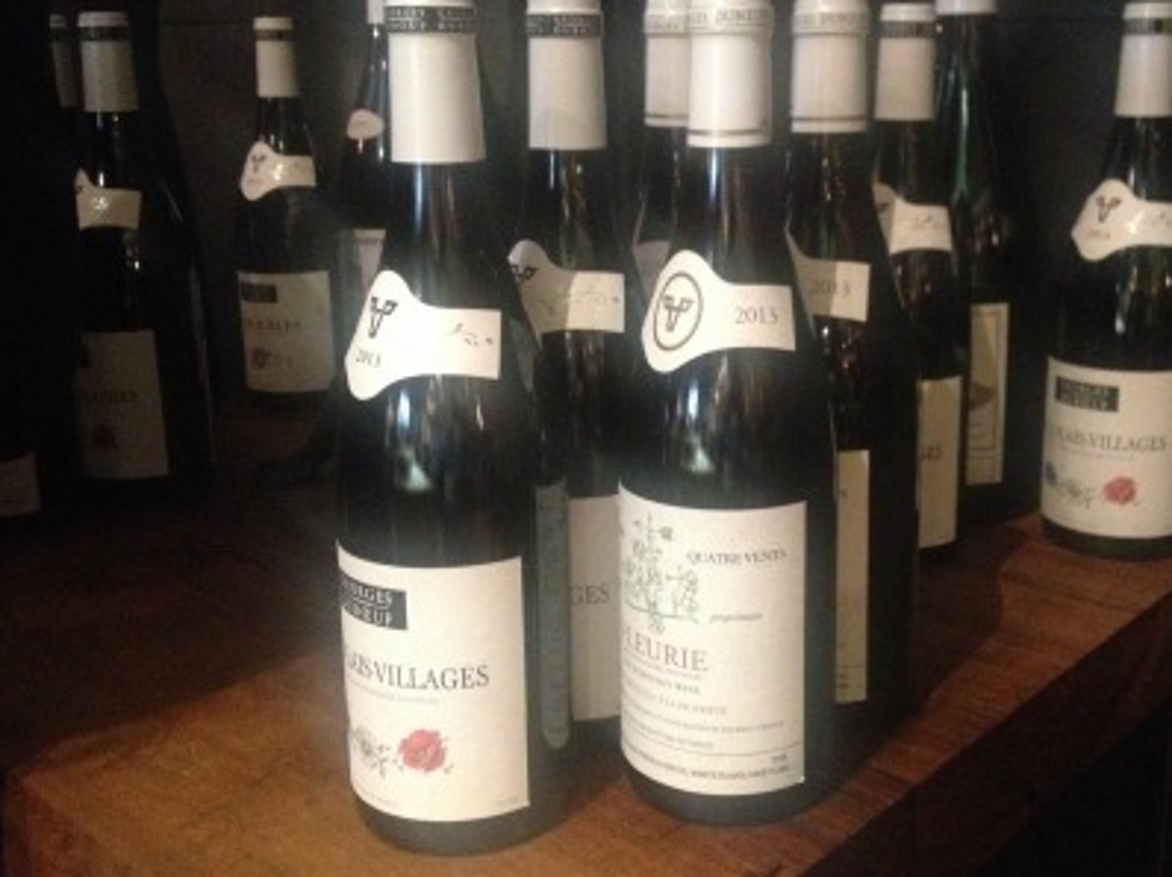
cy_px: 378
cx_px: 710
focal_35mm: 44
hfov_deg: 42.7
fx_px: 1489
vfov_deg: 32.8
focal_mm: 4.28
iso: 800
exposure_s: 1/15
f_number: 2.4
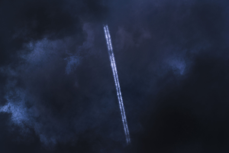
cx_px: 114
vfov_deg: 6.9
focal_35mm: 200
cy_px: 76
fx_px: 1273
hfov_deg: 10.3
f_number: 7.1
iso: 400
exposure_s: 1/1600
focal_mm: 200
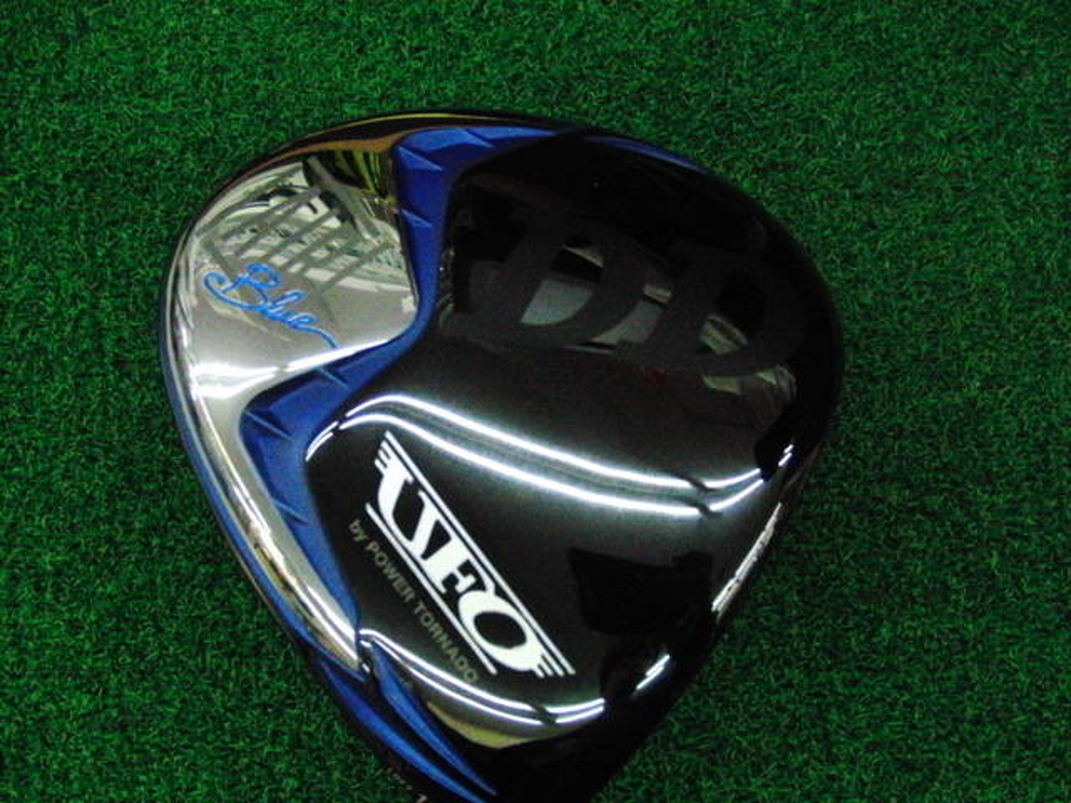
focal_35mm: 37
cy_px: 402
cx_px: 536
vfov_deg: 38.7
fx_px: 1145
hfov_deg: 50.1
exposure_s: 1/640
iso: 3200
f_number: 3.6
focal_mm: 6.42
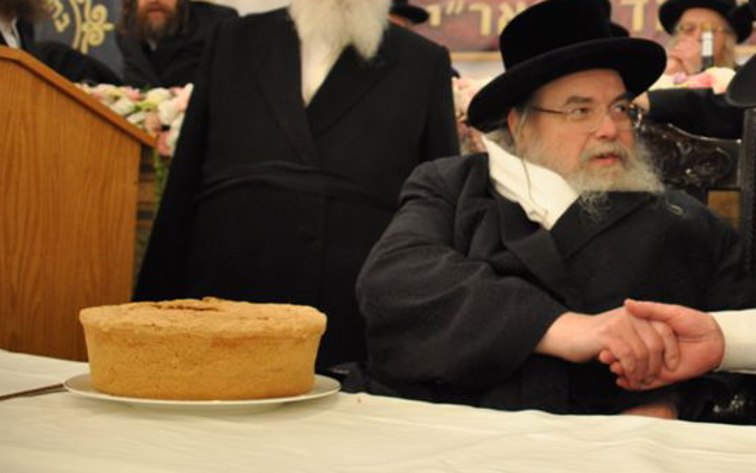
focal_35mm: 52
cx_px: 710
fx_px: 1071
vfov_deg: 24.5
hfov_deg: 36.0
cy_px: 109
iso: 640
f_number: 3.5
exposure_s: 1/80
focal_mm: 18
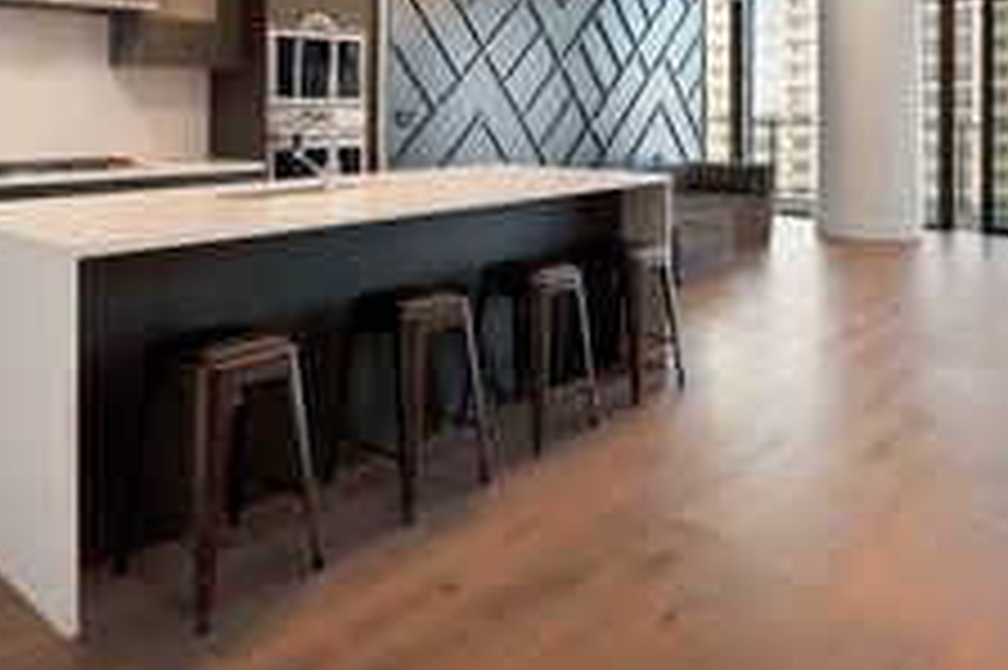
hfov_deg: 63.5
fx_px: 811
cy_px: 110
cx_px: 441
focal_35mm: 29
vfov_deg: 42.4
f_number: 9
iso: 640
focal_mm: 13
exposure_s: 1/20
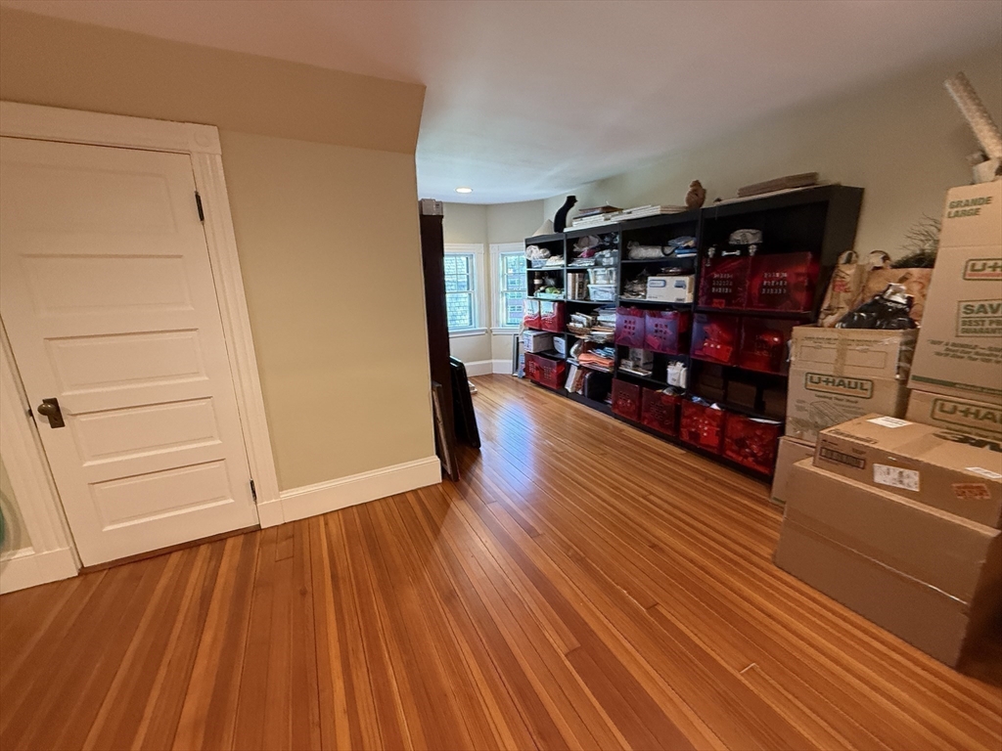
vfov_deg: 85.7
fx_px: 405
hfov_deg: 102.1
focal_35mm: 14
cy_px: 376
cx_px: 501
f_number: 2.2
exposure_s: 1/60
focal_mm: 2.22
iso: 400
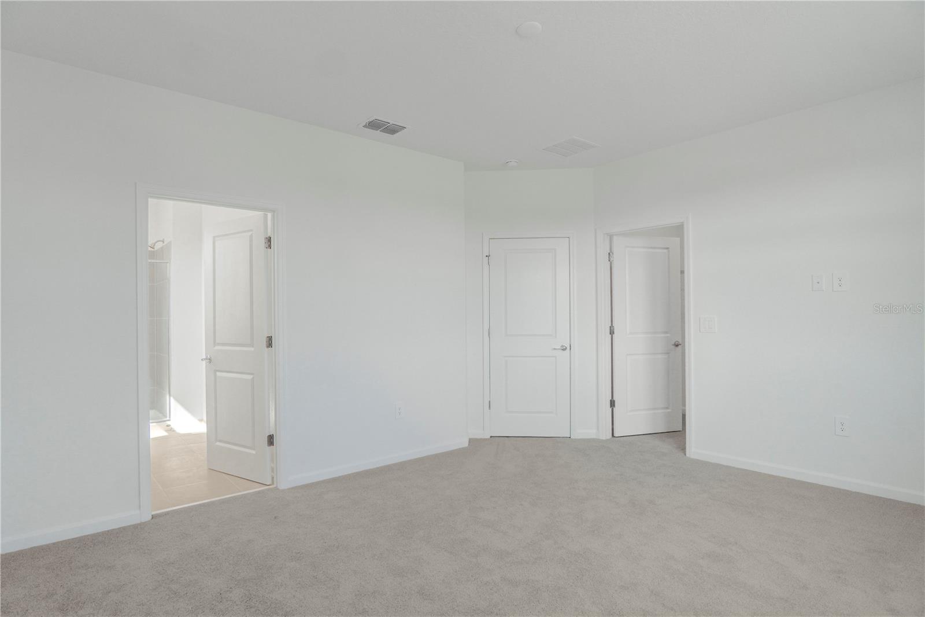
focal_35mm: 18
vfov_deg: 67.4
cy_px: 308
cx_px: 462
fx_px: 462
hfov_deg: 90.0
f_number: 5
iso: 800
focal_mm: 12
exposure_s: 1/200
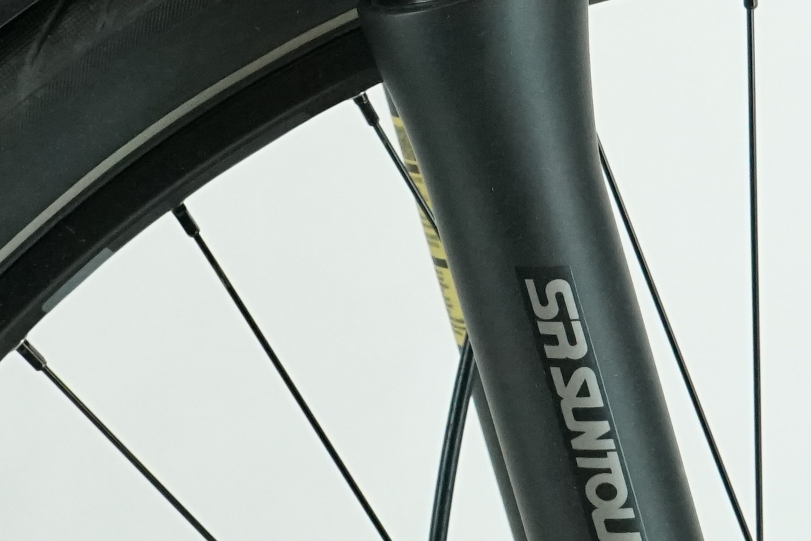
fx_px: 2906
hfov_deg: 15.9
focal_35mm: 129
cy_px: -423
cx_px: 300
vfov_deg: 10.1
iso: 3200
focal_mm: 28
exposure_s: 1/200
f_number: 8
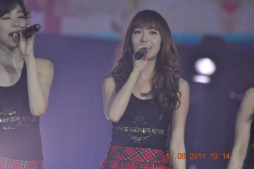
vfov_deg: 3.0
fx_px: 3171
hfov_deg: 4.6
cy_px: 84
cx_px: 127
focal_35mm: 450
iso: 1600
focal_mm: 300
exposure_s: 1/400
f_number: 5.6
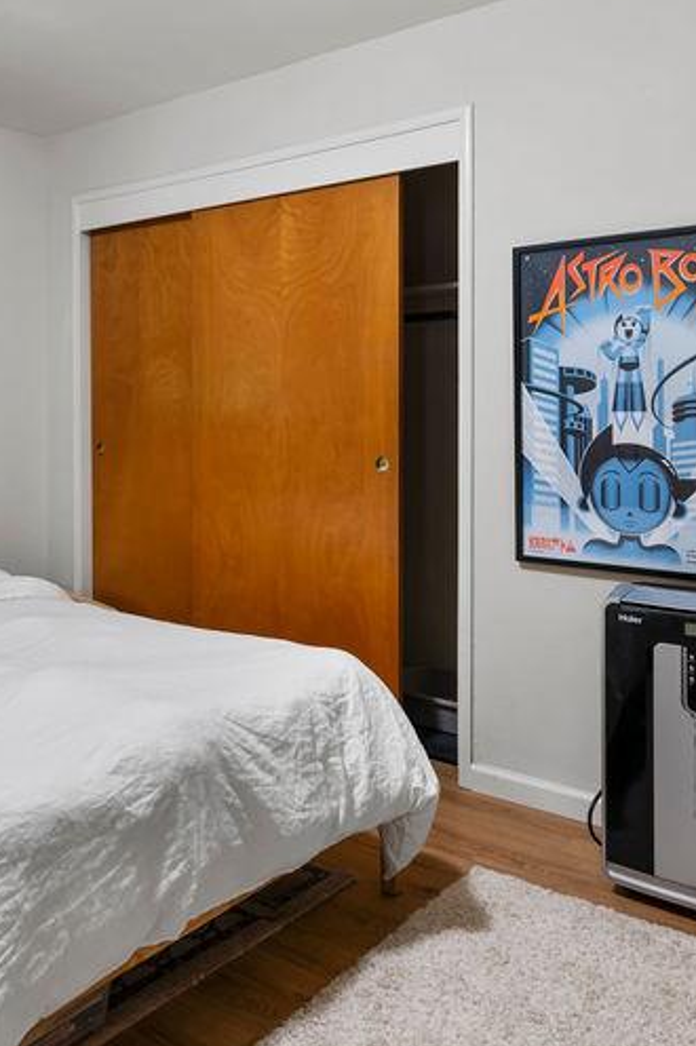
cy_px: 450
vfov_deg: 60.1
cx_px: 156
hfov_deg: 40.8
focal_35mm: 31
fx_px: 900
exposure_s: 1/1.25
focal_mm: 15
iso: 100
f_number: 6.3
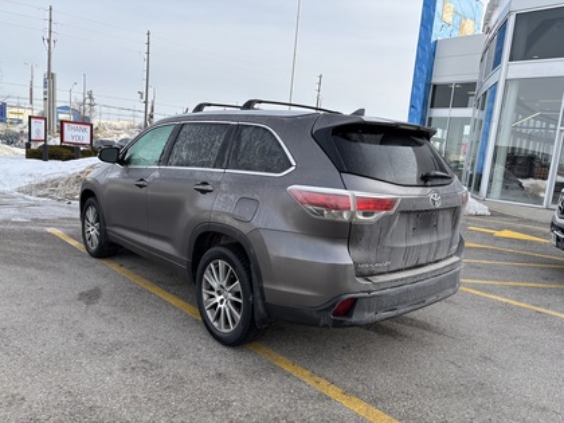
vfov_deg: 53.1
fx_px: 424
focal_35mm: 26
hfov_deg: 67.3
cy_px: 212
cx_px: 282
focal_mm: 5.96
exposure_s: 1/1751
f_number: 1.6
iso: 50
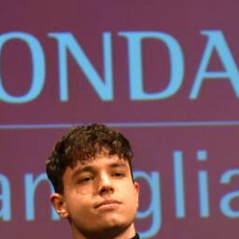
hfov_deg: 4.6
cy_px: 287
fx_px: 2961
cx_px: 83
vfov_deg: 4.6
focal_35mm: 379
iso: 720
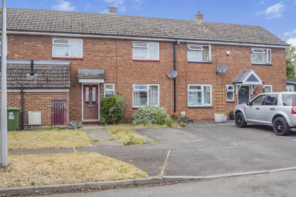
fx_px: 271
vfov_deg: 40.0
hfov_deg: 57.2
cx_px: 148
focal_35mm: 33
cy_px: 98
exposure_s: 1/320
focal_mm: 22
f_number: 5
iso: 100
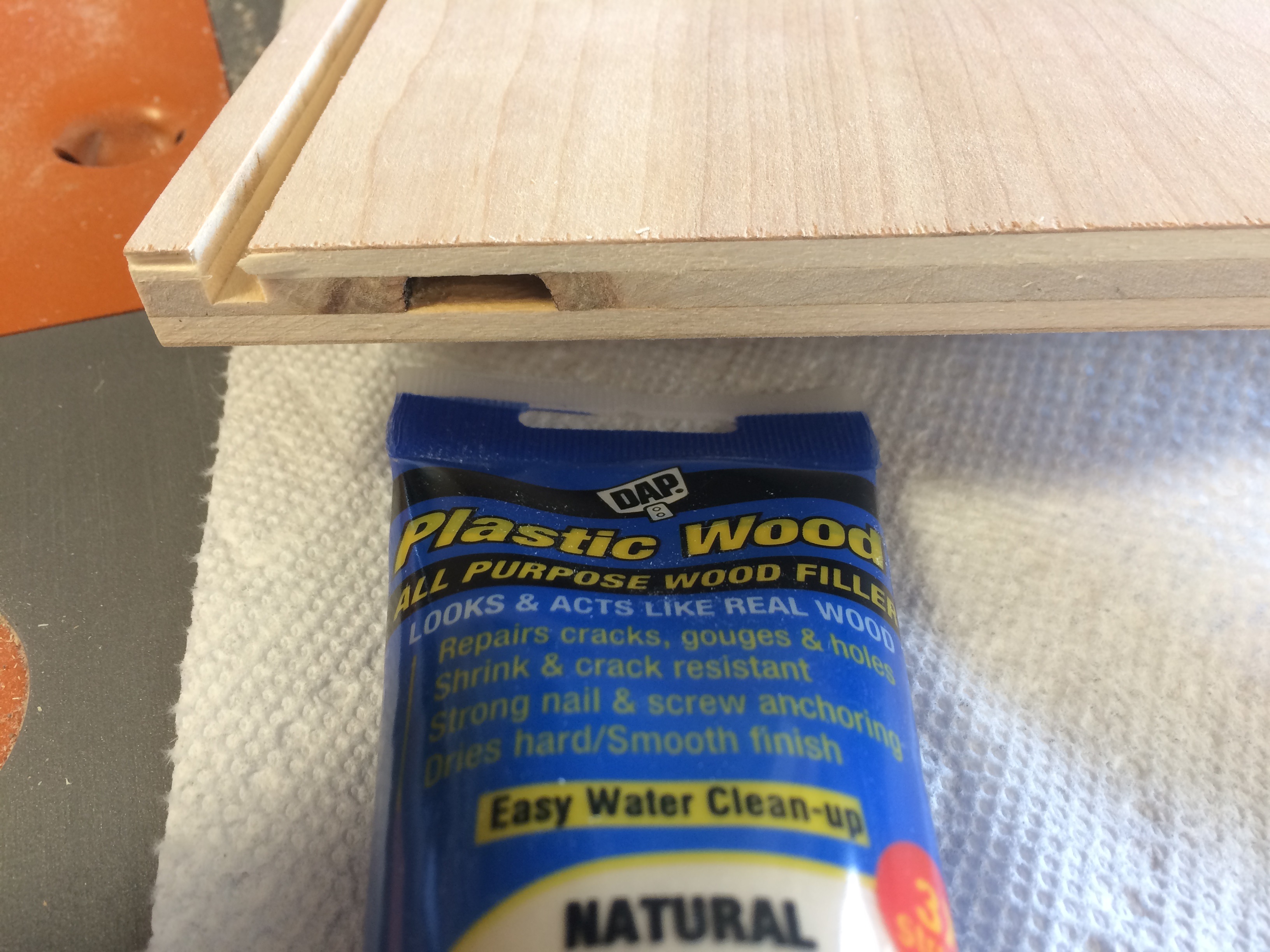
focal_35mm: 29
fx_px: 1064
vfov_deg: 48.2
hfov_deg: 61.7
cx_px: 635
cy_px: 476
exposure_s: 1/30
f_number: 2.2
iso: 50
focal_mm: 4.15
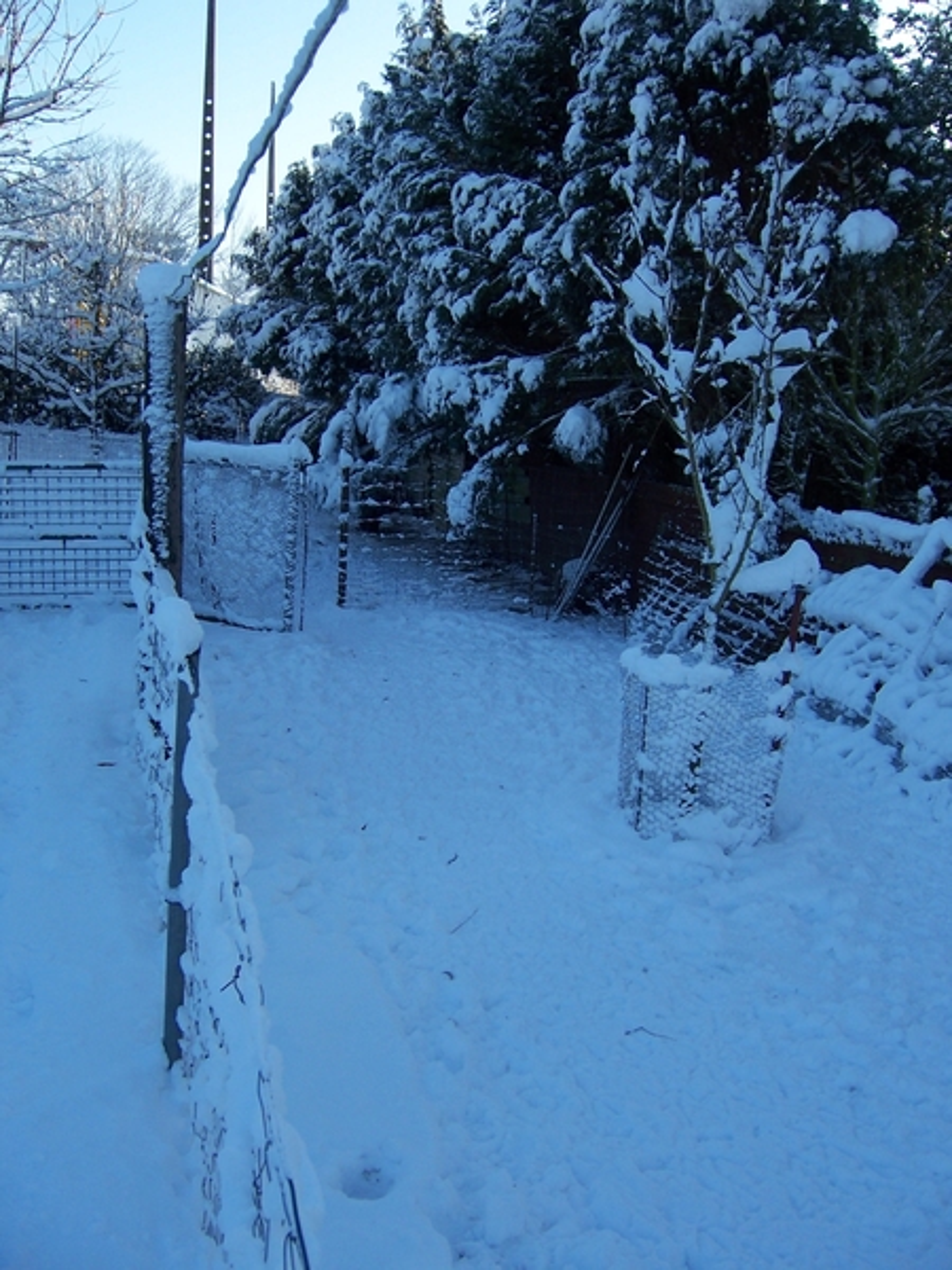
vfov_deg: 51.4
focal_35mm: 36
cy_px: 635
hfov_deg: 39.7
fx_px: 1320
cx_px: 476
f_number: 2.8
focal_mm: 6.2
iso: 80
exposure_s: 1/640
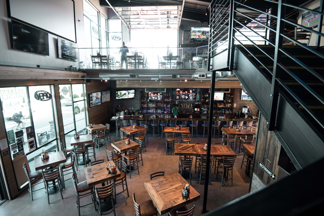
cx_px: 162
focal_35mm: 17
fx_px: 153
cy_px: 108
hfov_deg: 93.3
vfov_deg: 70.4
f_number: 4
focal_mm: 17
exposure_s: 1/50
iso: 100
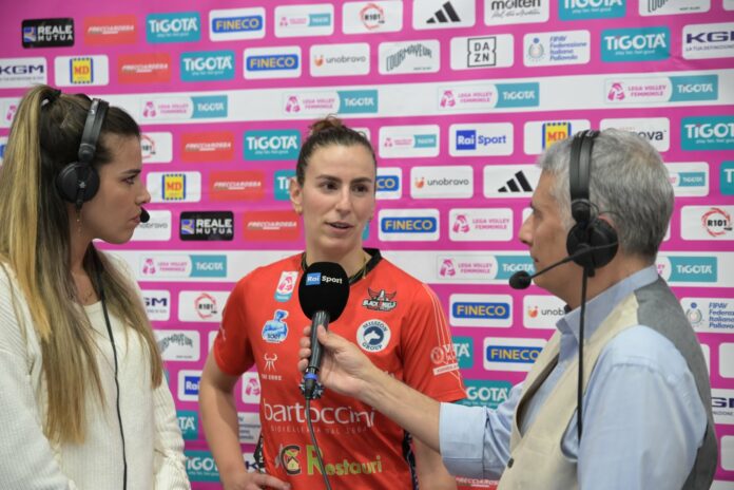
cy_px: 245
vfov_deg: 22.6
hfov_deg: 33.4
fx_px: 1223
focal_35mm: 60
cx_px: 367
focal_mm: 60
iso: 2800
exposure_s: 1/500
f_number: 3.5
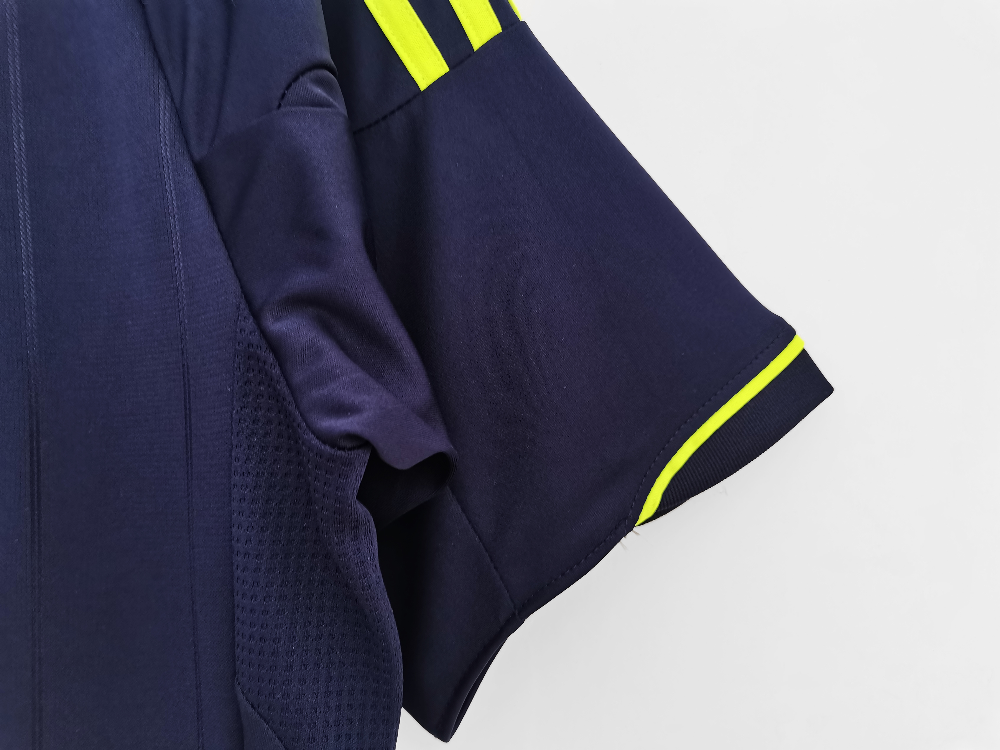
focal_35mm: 26
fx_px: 751
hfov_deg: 67.3
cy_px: 375
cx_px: 500
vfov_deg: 53.1
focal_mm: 5.58
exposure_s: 1/120
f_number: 1.8
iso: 250
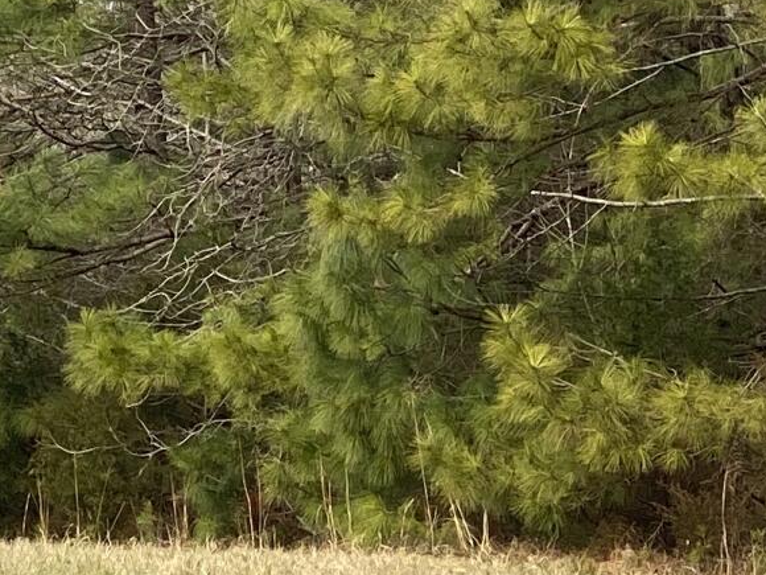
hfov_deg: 7.3
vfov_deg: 5.5
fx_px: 5953
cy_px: 373
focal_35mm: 269
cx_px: -79
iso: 20
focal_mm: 6
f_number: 2
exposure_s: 1/428
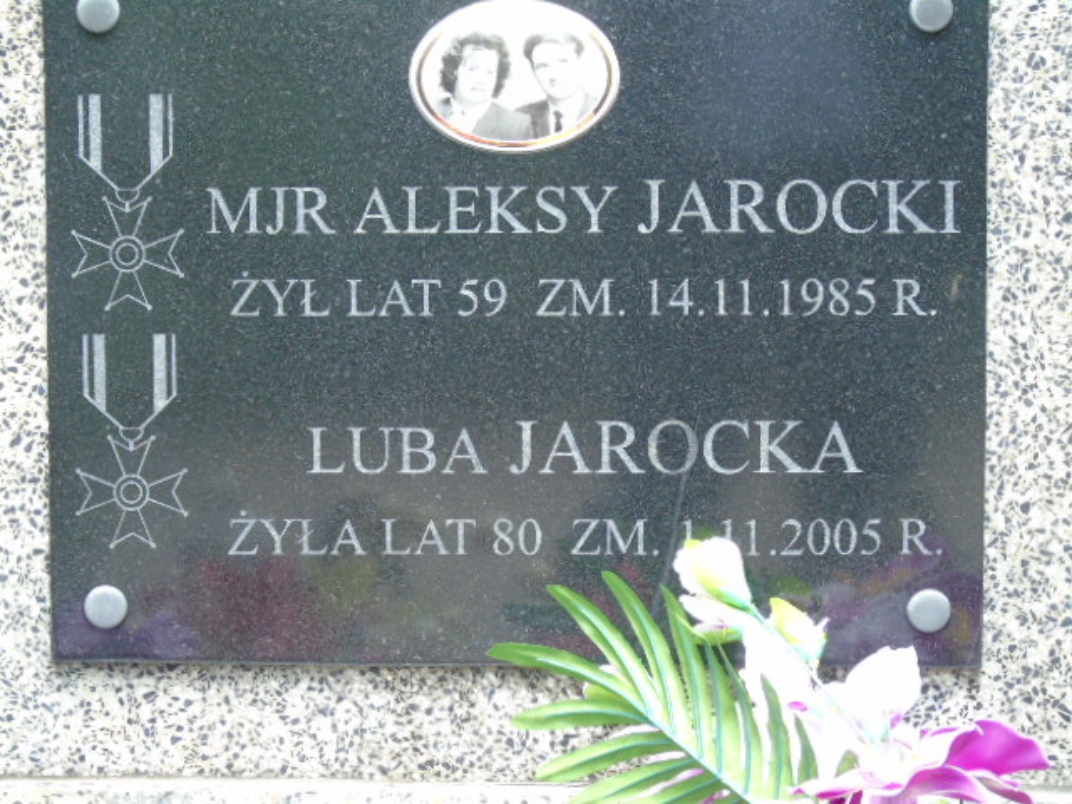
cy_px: 402
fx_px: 5760
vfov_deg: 8.0
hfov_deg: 10.6
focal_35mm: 186
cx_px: 536
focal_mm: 33
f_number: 5
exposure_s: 1/125
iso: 250
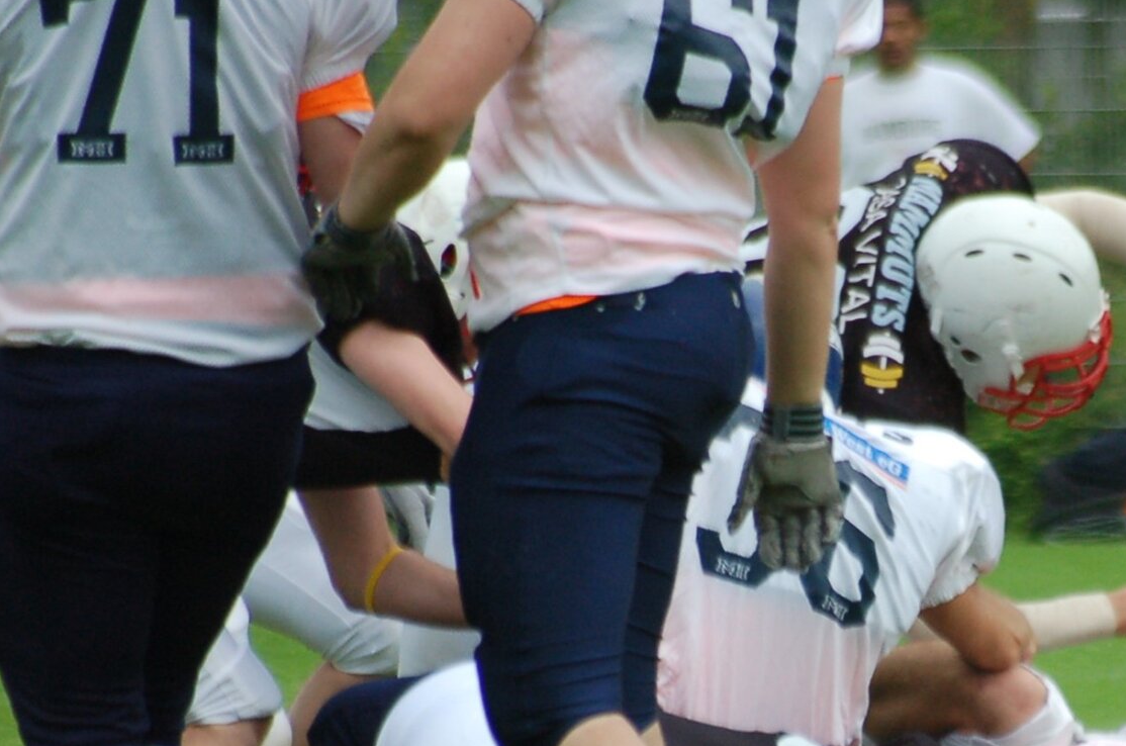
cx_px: 964
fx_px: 27750
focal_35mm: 889
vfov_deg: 1.5
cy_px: 668
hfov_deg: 2.3
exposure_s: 1/500
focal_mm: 300
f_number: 5.6
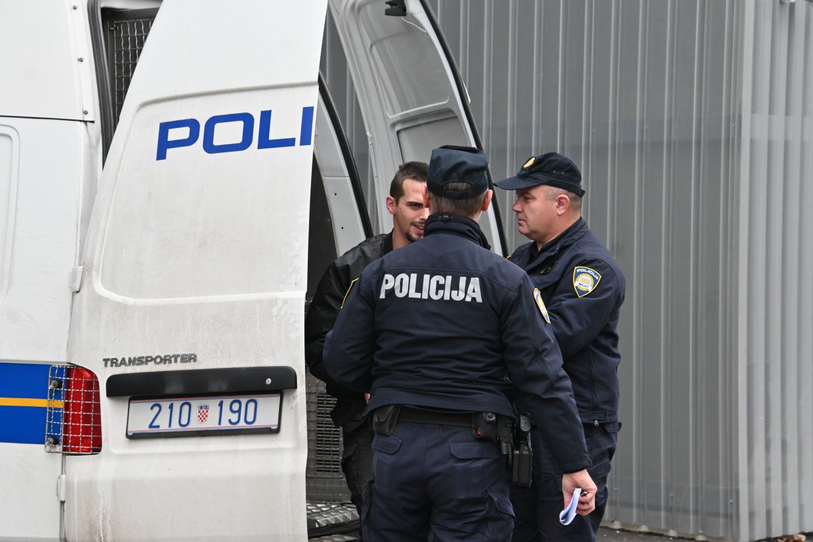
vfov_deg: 10.6
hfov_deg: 15.8
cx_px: 407
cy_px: 270
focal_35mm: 130
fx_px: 2936
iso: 1600
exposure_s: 1/320
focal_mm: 86
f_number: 6.3
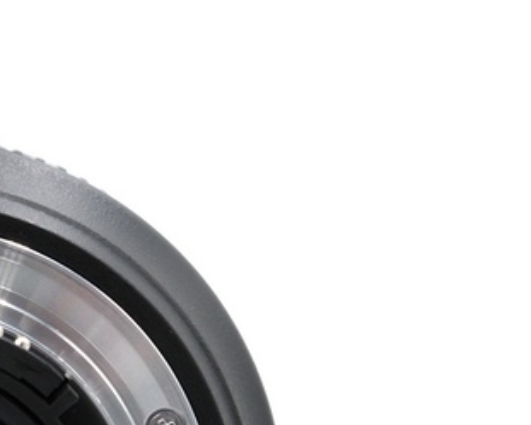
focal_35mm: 178
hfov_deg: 10.7
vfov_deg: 8.7
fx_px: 2798
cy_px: 293
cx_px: -99
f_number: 11
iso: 800
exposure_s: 1/125
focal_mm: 39
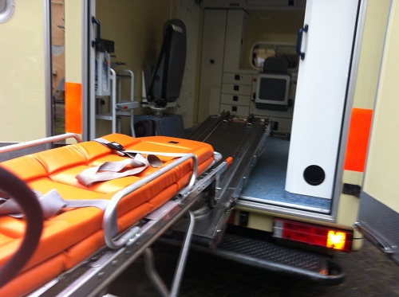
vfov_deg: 40.6
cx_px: 200
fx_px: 403
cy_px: 148
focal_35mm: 35
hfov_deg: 52.7
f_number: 2.8
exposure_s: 1/30
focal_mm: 3.85
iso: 80
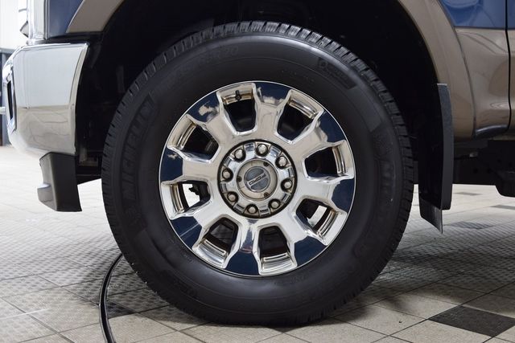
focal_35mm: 42
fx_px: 601
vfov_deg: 31.9
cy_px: 172
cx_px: 258
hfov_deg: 46.4
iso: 800
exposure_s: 1/15
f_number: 6.3
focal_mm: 28
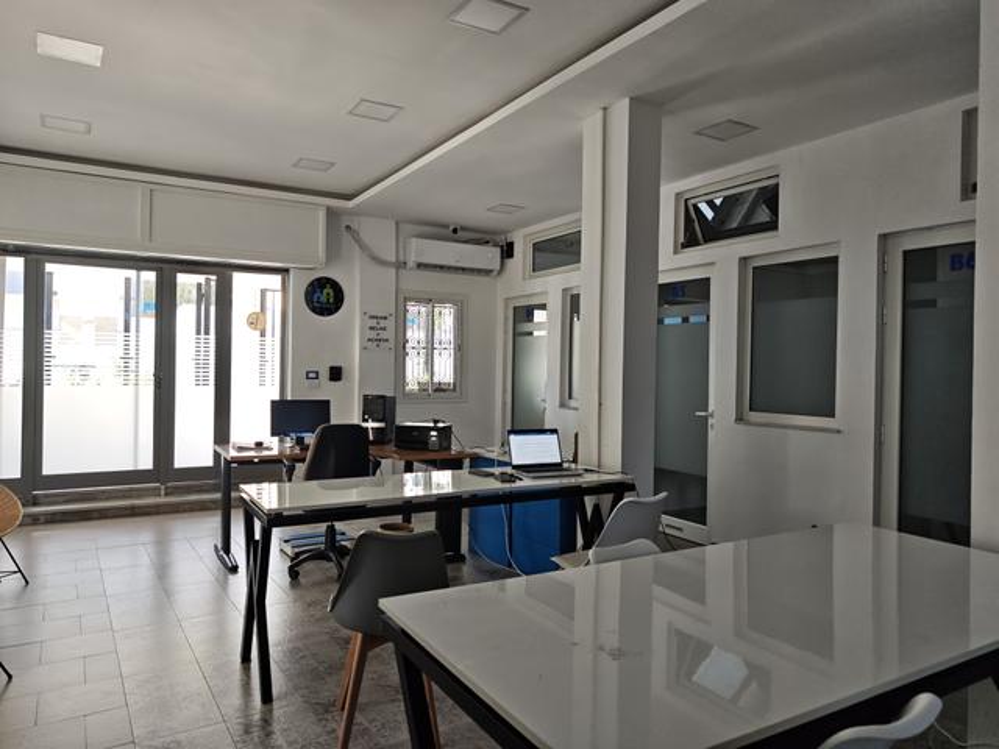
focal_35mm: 23
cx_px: 500
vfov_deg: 58.9
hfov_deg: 73.9
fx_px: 664
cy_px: 374
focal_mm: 6.55
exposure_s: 1/116
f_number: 1.62
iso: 50
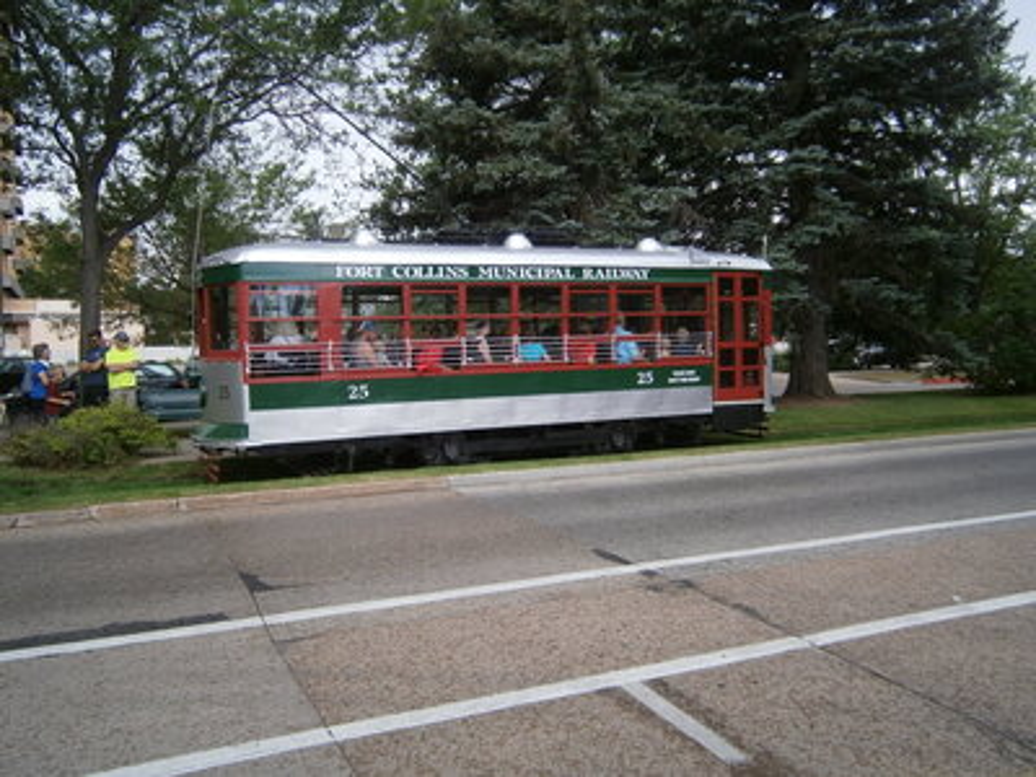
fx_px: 928
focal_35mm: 31
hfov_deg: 58.4
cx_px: 518
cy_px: 388
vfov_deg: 45.4
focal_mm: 5.5
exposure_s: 1/200
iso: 80
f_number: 2.9
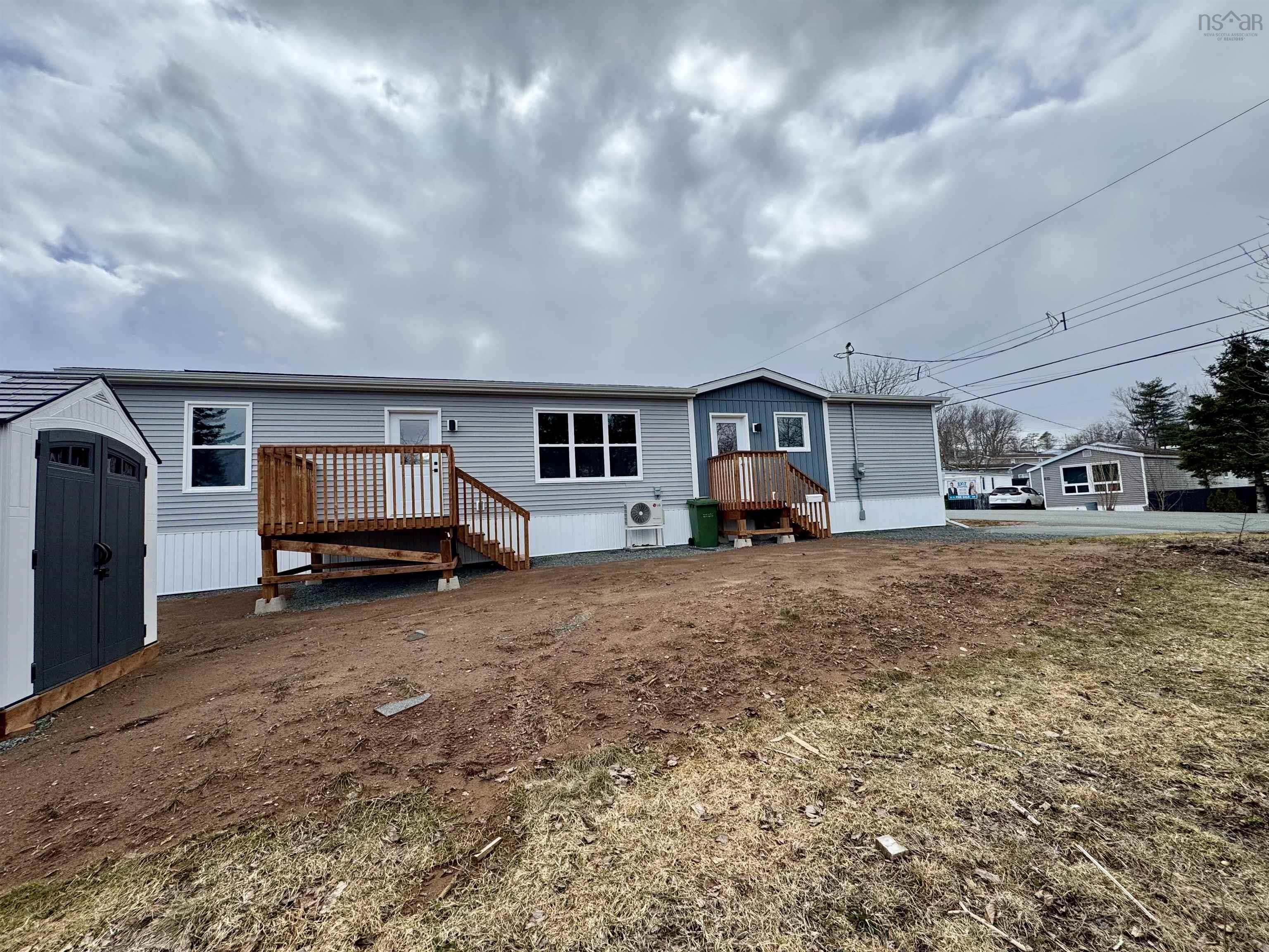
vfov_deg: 85.7
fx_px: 513
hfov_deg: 102.1
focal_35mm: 14
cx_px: 634
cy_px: 476
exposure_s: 1/1506
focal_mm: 2.22
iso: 50
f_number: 2.2
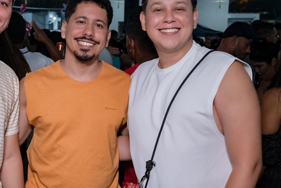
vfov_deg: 22.3
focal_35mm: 61
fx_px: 476
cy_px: 102
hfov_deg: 32.2
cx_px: 70
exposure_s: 1/320
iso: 2500
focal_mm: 24
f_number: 3.2
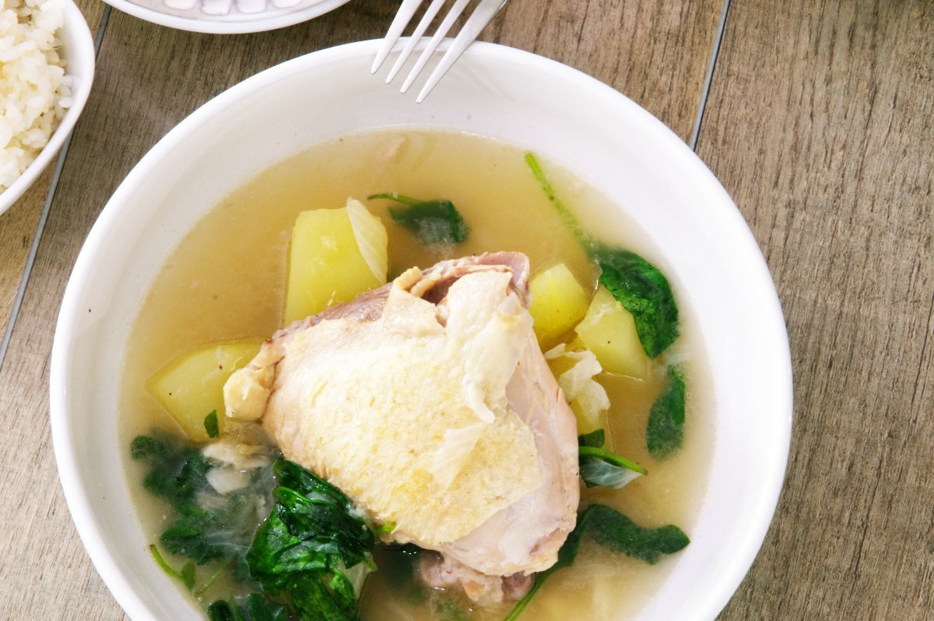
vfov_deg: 18.1
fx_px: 1943
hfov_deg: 27.0
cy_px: 310
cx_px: 467
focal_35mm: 75
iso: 200
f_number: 1.1
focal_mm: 50
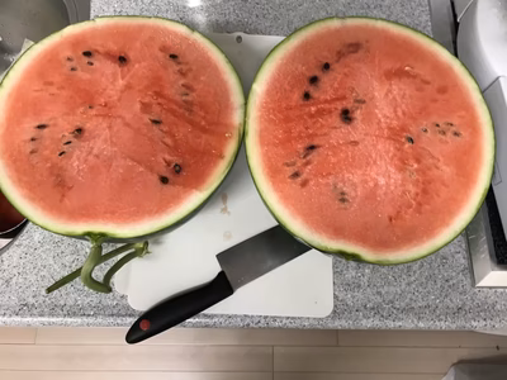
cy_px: 190
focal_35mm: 28
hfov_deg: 63.4
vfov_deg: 49.7
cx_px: 254
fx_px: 410
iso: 50
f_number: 1.8
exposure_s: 1/15
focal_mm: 3.99
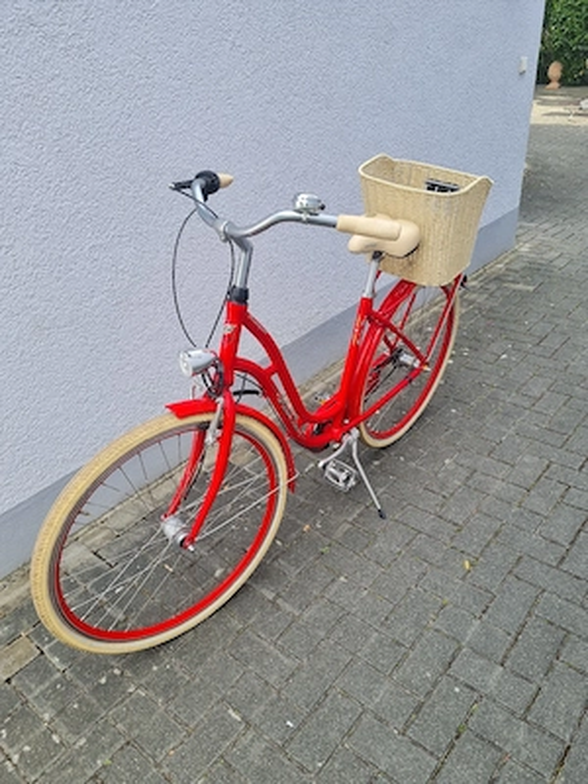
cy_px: 392
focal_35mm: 26
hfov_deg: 53.1
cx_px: 294
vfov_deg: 67.3
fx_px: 589
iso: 50
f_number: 1.8
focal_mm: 5.4
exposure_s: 1/345
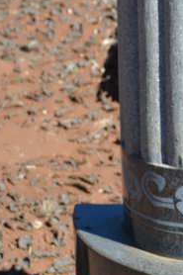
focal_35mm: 233
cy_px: 28
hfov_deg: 5.7
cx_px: 414
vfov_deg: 8.8
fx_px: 1779
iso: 125
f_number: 5.6
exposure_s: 1/125
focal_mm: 36
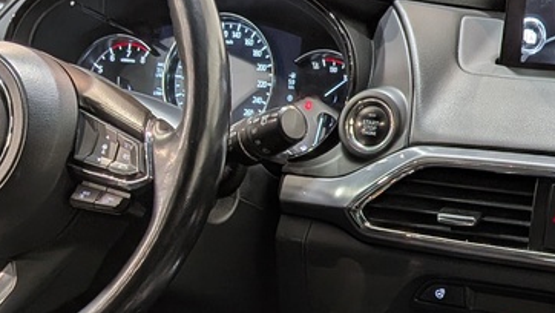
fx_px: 1089
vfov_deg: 15.9
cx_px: 423
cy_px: 350
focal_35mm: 74
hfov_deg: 28.1
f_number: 1.7
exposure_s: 1/25
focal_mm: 4.53
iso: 42
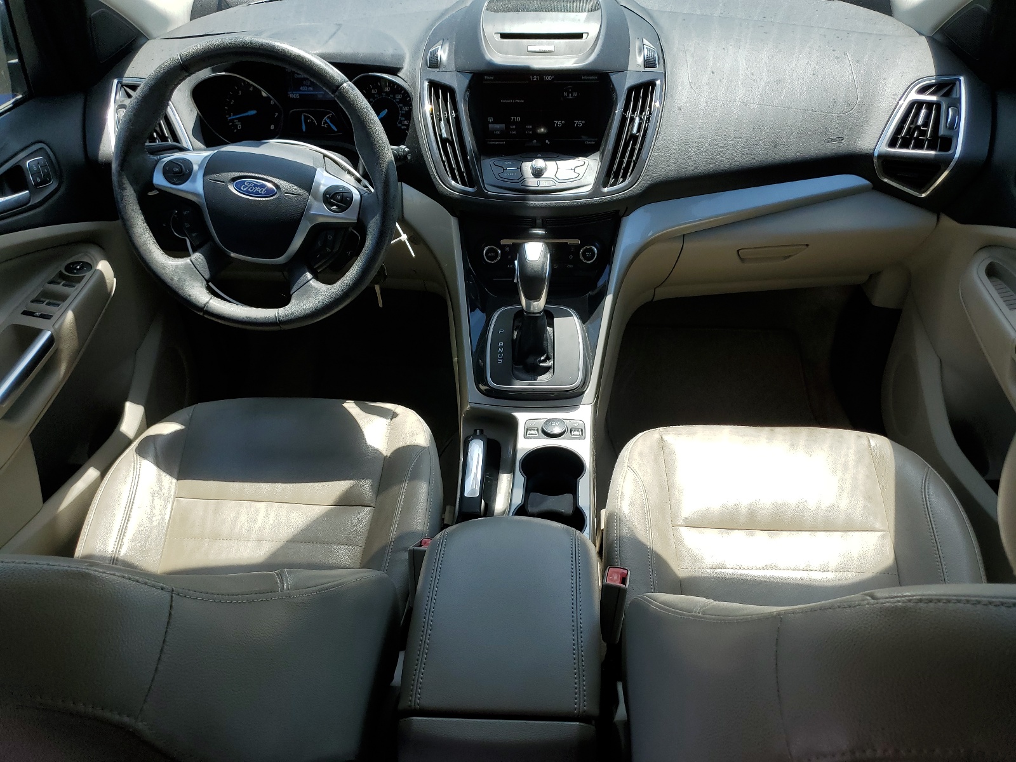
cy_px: 381
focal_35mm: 26
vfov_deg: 53.1
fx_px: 763
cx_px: 508
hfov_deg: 67.3
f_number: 1.5
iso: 50
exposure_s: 1/1111
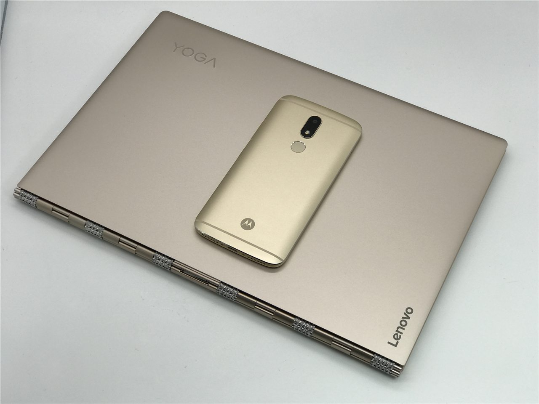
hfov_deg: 33.8
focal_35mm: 57
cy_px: 202
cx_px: 270
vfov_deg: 25.7
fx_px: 888
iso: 20
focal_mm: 6.6
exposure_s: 1/357
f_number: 2.8
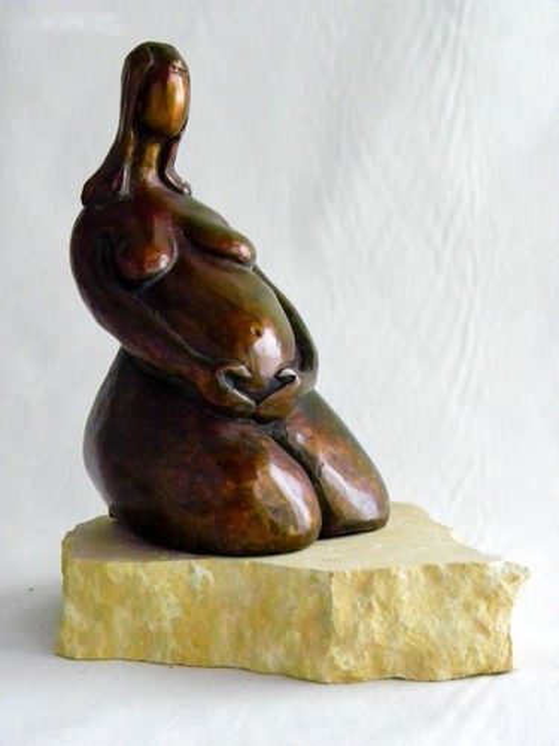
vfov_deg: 33.2
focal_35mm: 58
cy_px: 373
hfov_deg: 25.2
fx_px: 1249
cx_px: 280
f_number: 3.5
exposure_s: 1/160
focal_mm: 10.3
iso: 640
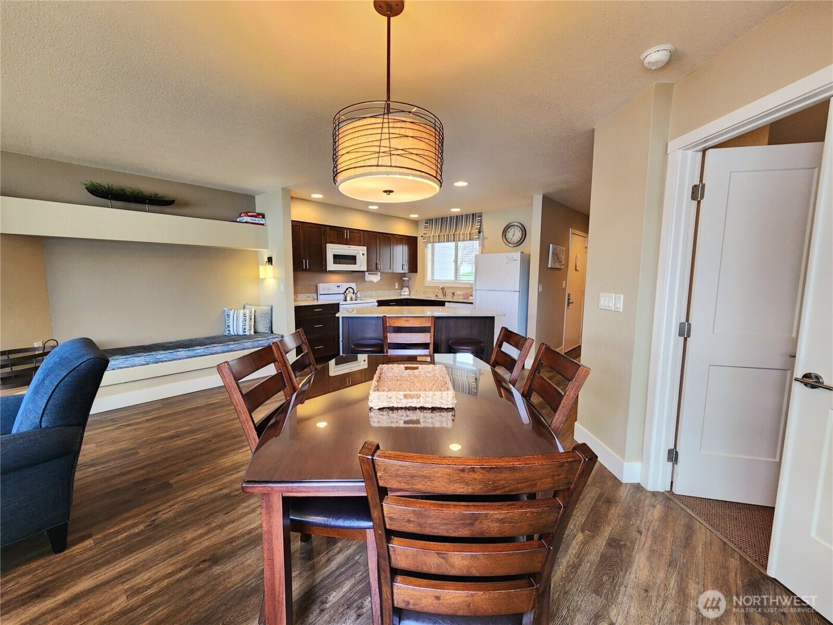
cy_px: 312
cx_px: 416
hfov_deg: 106.2
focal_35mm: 13
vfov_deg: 89.9
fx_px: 313
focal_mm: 2.2
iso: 125
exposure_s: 1/60.2
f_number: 2.2
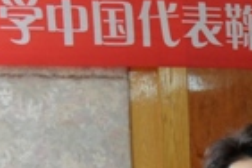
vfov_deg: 9.3
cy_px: 307
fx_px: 980
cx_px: 368
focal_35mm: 140
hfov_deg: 13.8
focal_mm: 22
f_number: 4
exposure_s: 1/100
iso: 1600
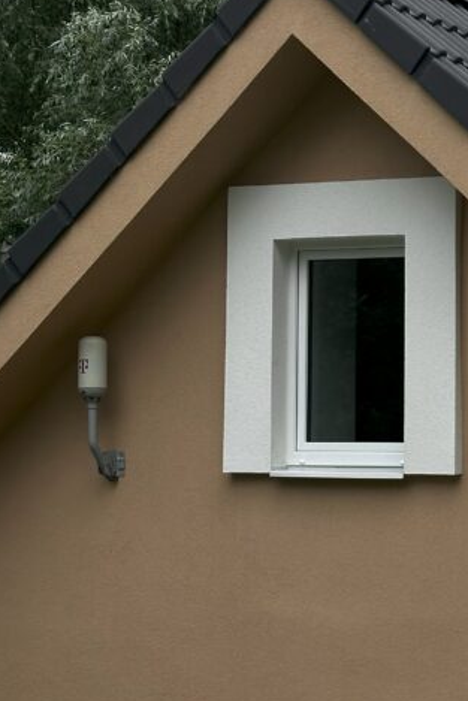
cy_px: 362
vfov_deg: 18.7
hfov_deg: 12.3
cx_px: 567
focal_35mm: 109
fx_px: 2124
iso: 64
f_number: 1.78
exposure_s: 1/1783
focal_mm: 6.86
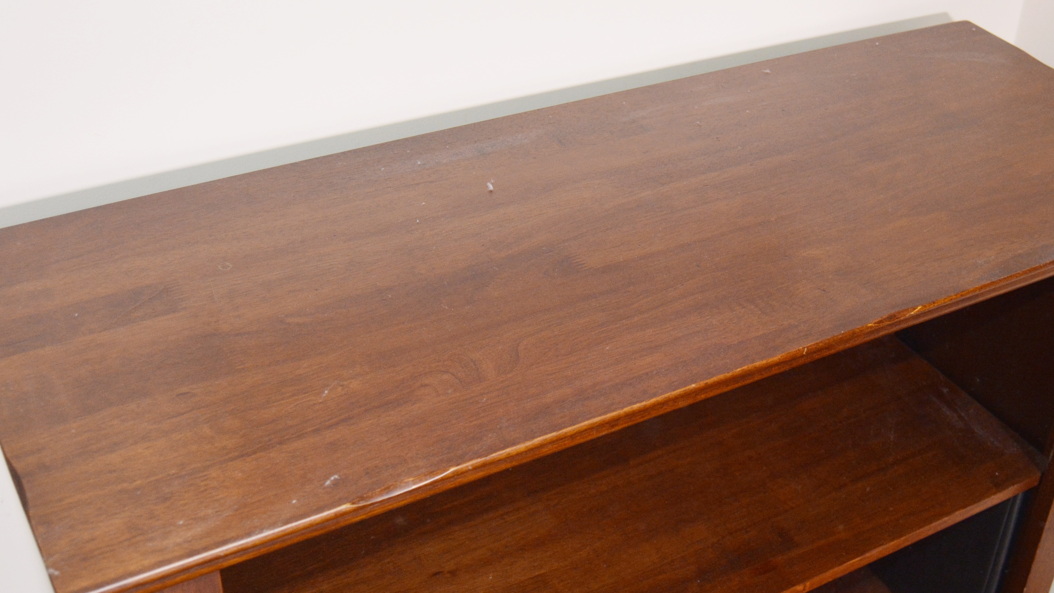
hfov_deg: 42.6
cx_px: 655
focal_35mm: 48
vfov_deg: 24.9
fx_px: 1342
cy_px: 309
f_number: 3.5
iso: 720
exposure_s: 1/60
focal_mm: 20
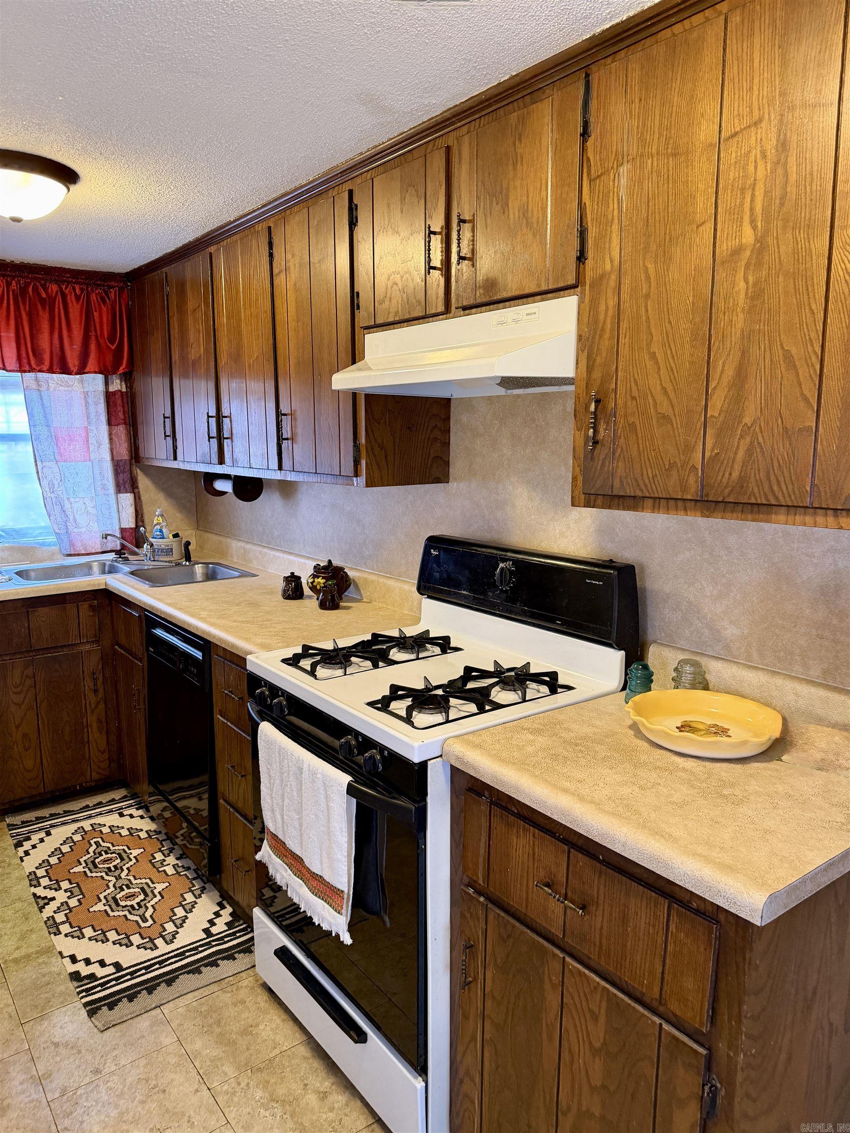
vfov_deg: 71.6
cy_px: 566
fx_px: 786
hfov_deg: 56.8
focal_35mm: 24
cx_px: 425
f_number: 1.78
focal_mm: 6.76
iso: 320
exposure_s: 1/60
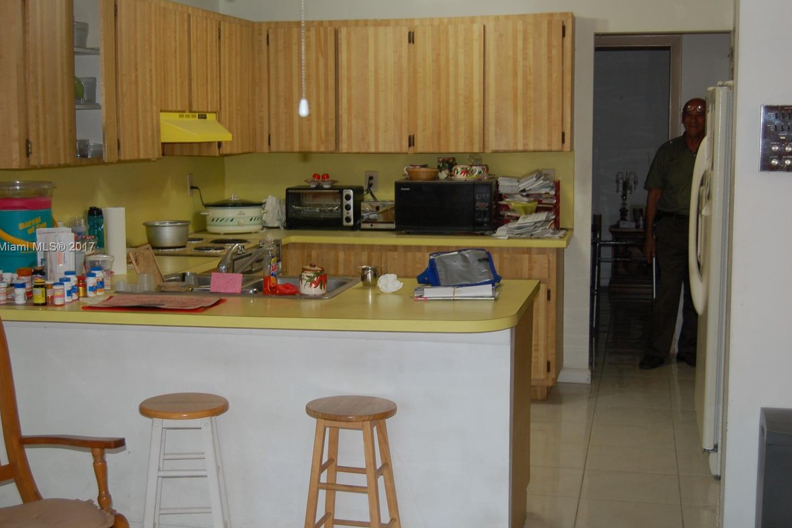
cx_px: 359
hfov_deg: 38.5
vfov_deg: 26.2
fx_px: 1134
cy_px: 248
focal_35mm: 52
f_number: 4.5
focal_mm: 31
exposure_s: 1/60
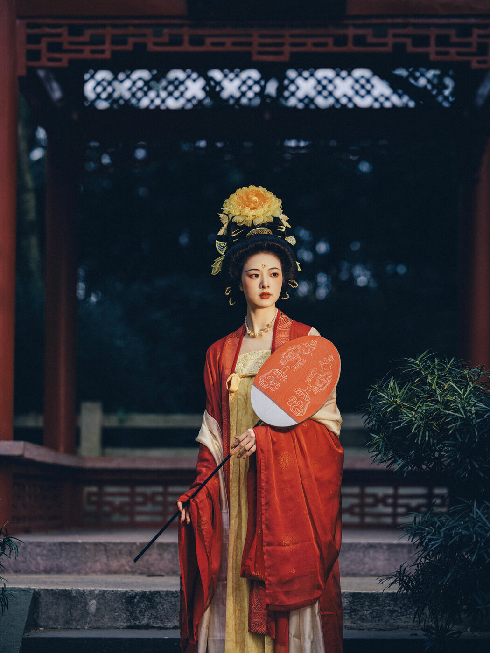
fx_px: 1642
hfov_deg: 17.0
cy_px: 326
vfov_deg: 22.5
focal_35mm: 87
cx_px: 245
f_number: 2.8
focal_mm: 110
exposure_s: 1/320
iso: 160
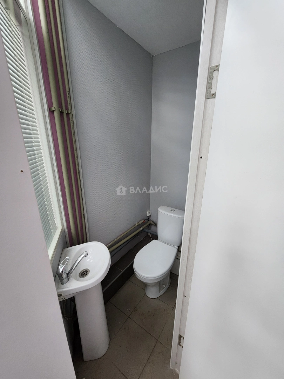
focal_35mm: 13
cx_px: 142
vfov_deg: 106.2
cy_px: 190
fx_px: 142
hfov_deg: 89.9
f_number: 2.2
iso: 400
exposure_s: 1/50
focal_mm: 2.2
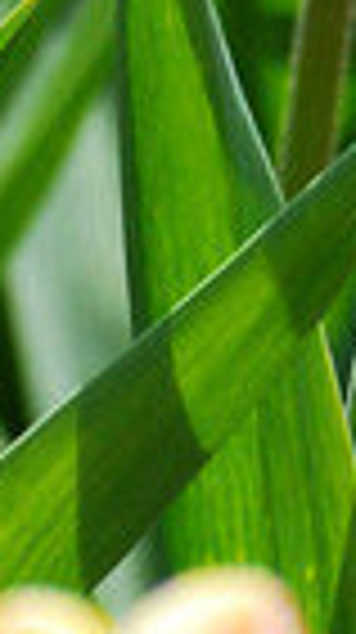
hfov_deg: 0.7
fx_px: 29773
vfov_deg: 1.2
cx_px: 800
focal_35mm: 1769
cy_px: -915
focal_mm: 155
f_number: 5
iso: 160
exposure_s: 1/500
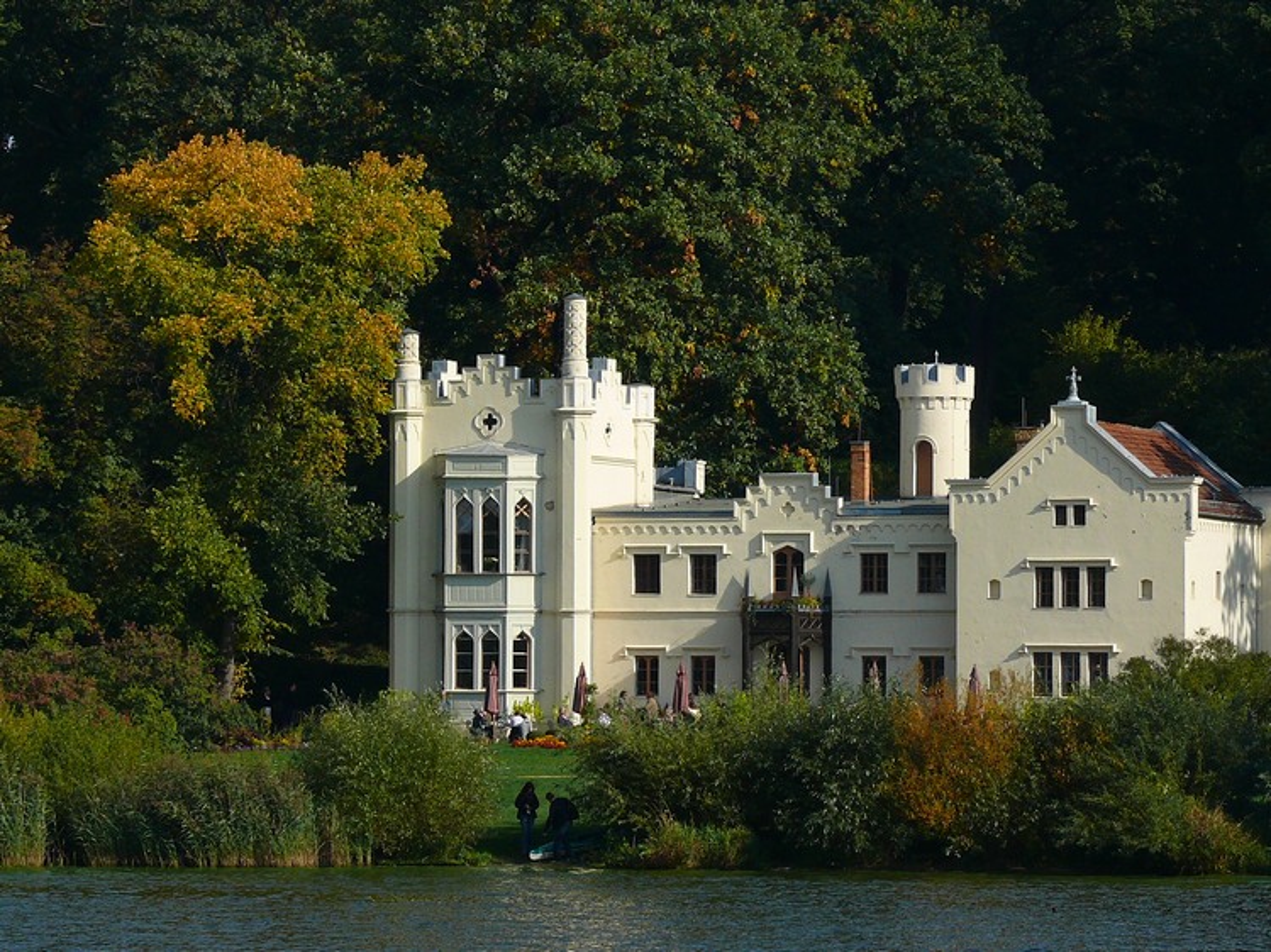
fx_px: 6313
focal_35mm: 172
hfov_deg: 11.5
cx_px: 636
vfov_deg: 8.6
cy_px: 476
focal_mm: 25.6
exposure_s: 1/200
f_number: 5.6
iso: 100
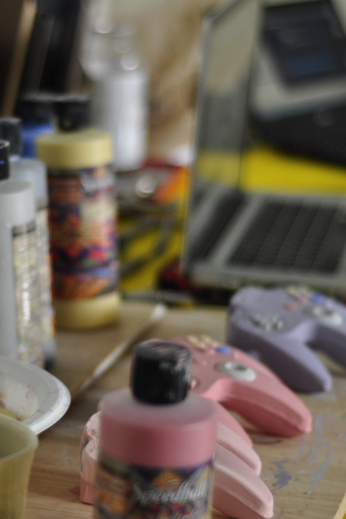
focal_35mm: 122
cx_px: 57
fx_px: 1759
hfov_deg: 11.2
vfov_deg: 16.8
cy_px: 261
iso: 250
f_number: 1.8
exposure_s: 1/200
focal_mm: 50
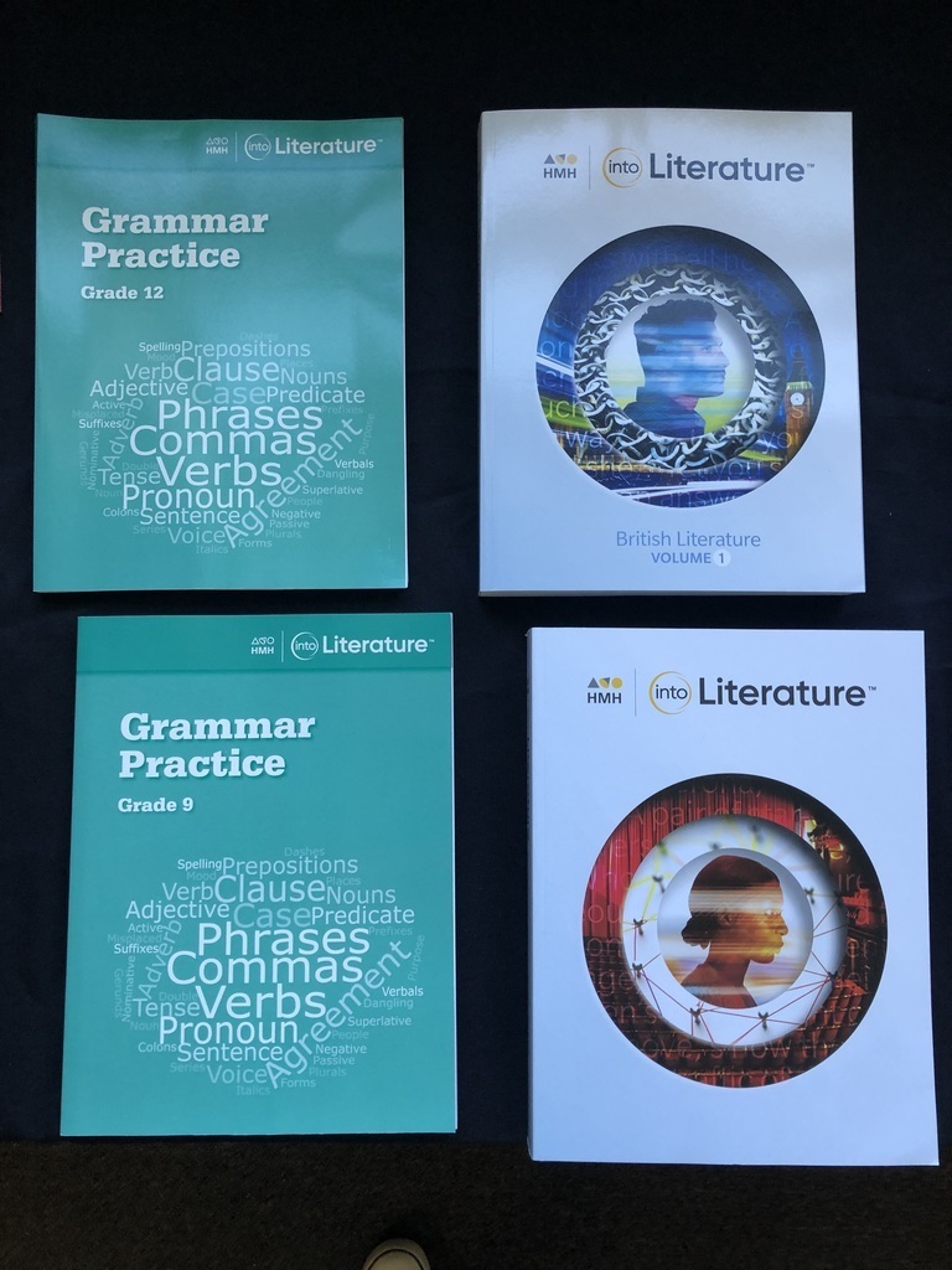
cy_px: 635
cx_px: 476
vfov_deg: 63.4
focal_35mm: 28
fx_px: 1027
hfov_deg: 49.7
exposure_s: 1/17
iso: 40
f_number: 1.8
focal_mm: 3.99
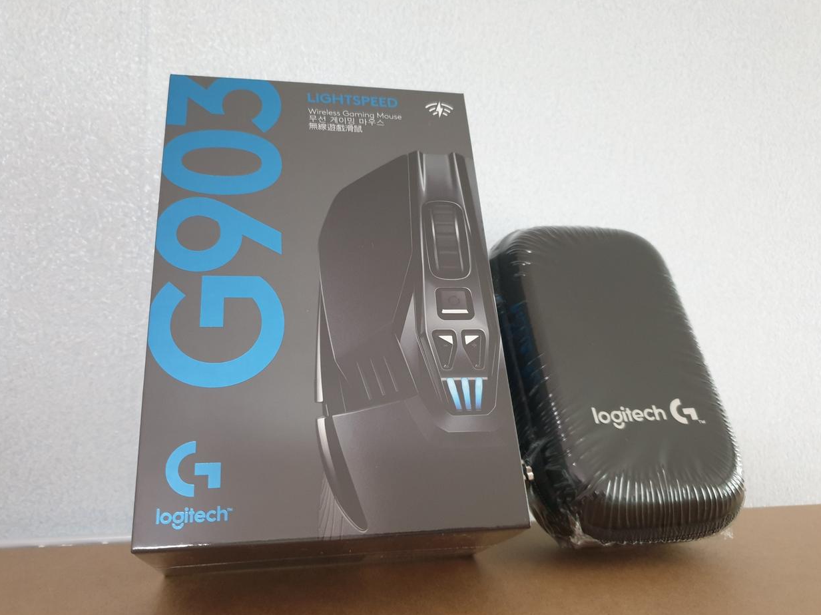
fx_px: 640
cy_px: 313
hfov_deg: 65.3
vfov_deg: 51.3
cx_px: 402
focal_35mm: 27
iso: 320
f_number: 1.5
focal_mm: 4.3
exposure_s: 1/40
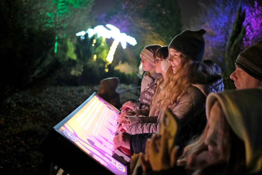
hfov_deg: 54.4
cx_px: 131
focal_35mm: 35
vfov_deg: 37.9
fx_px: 255
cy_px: 88
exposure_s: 1/85
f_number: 1.4
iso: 3200
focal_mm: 23
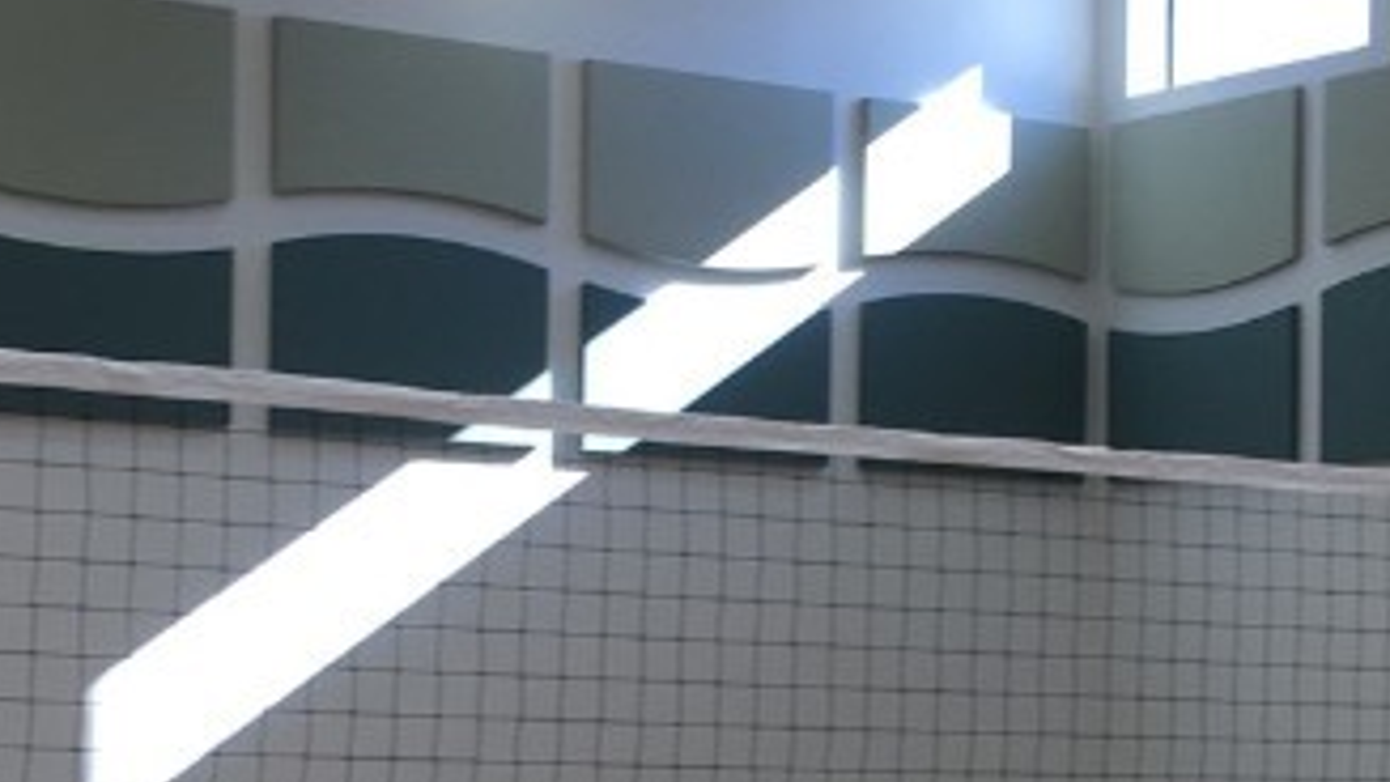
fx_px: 3649
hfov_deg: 21.5
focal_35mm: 99
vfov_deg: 12.1
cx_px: 884
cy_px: 812
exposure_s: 1/60
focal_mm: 4.15
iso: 25
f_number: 2.2
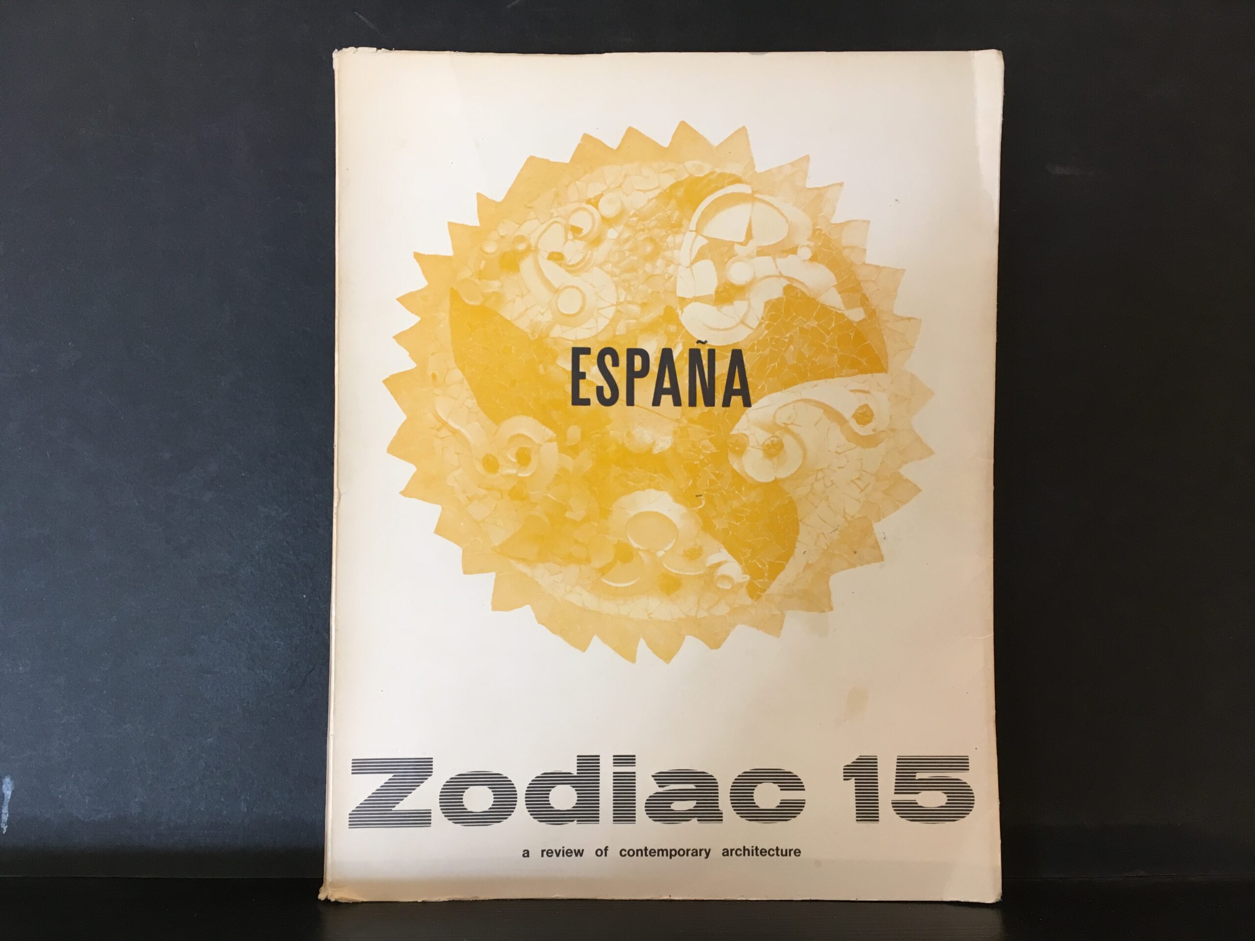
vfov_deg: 48.2
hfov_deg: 61.7
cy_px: 470
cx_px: 628
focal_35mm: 29
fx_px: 1051
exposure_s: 1/33
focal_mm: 4.15
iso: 80
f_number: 2.2
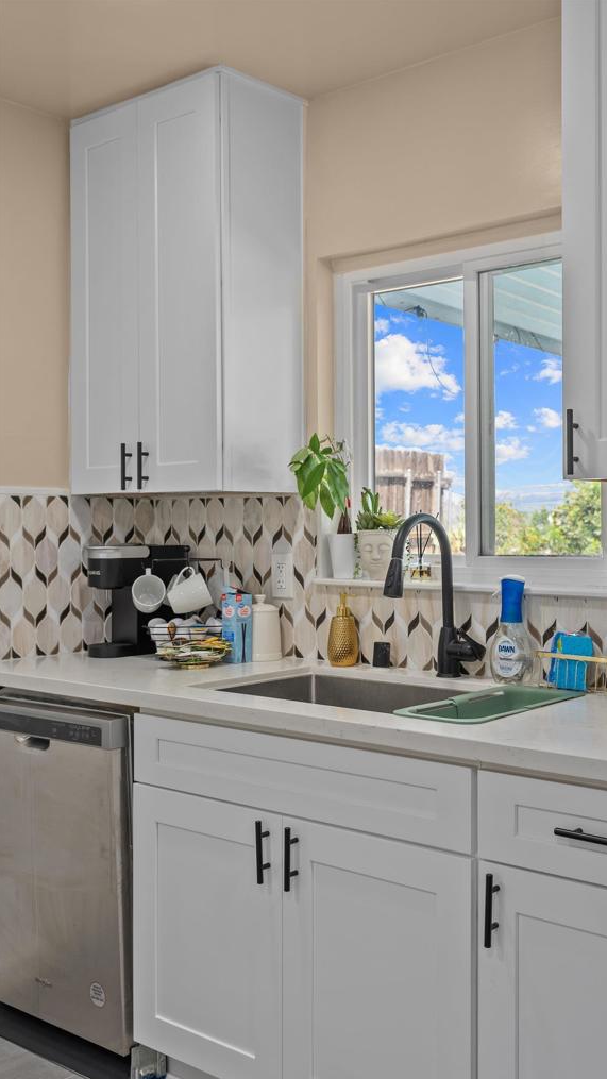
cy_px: 543
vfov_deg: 53.1
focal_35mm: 38
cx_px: 360
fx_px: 1080
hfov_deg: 31.3
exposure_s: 1/3
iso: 200
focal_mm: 35.7
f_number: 6.3
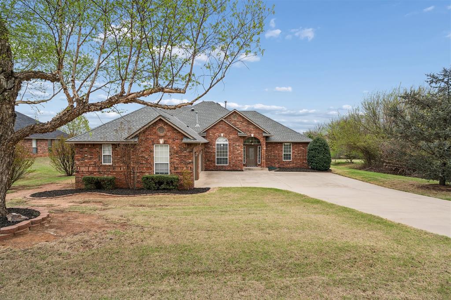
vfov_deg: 57.2
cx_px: 226
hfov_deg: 78.6
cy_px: 150
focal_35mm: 22
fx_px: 276
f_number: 7.1
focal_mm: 22
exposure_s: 1/160
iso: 200
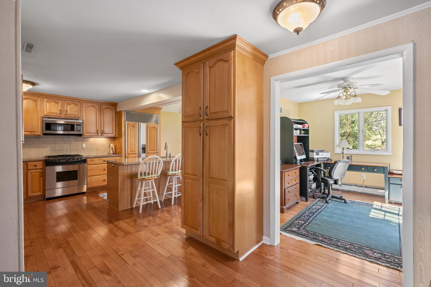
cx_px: 216
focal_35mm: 16
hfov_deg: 95.0
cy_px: 144
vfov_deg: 72.0
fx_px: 198
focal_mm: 16.5
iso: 400
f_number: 7.1
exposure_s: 1/3
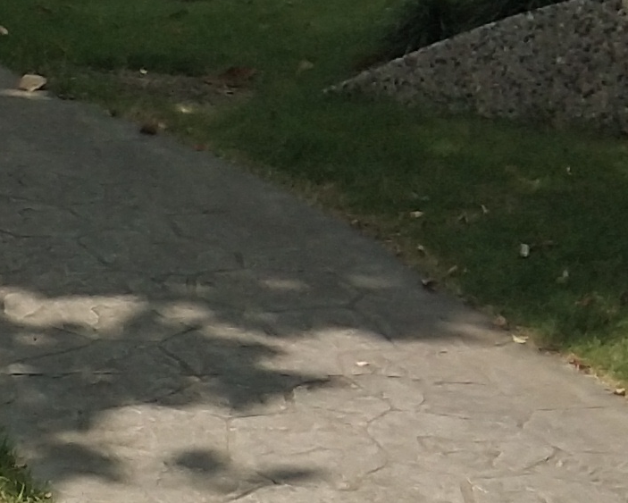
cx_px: -787
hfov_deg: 9.7
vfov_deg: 8.5
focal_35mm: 179
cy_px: 650
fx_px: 3328
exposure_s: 1/817
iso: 50
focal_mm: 3.69
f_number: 2.2
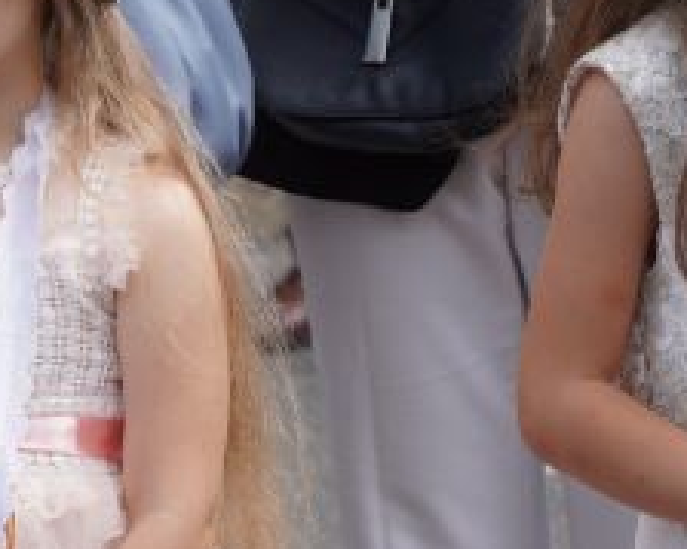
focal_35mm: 573
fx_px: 11645
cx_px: -1165
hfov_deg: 3.3
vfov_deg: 2.7
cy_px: 81
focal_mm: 105
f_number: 7.1
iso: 100
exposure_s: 1/200
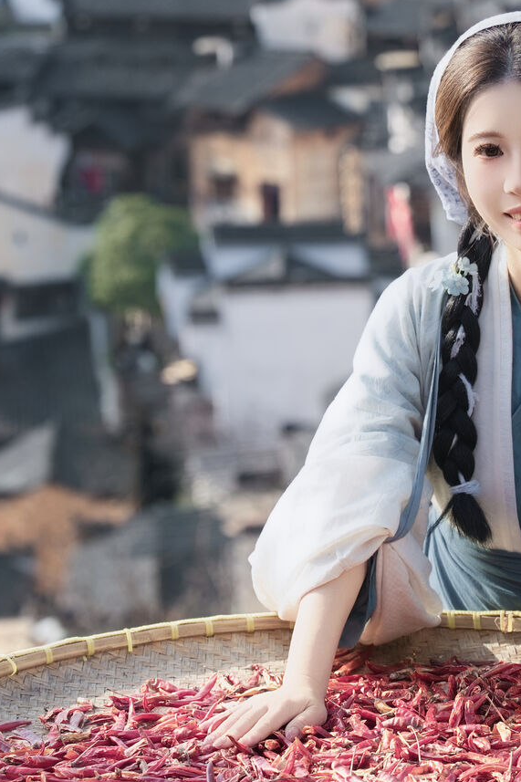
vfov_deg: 13.9
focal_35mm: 147
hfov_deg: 9.3
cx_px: 318
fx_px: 3192
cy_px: 132
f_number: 4
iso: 64
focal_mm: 70
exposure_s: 1/200
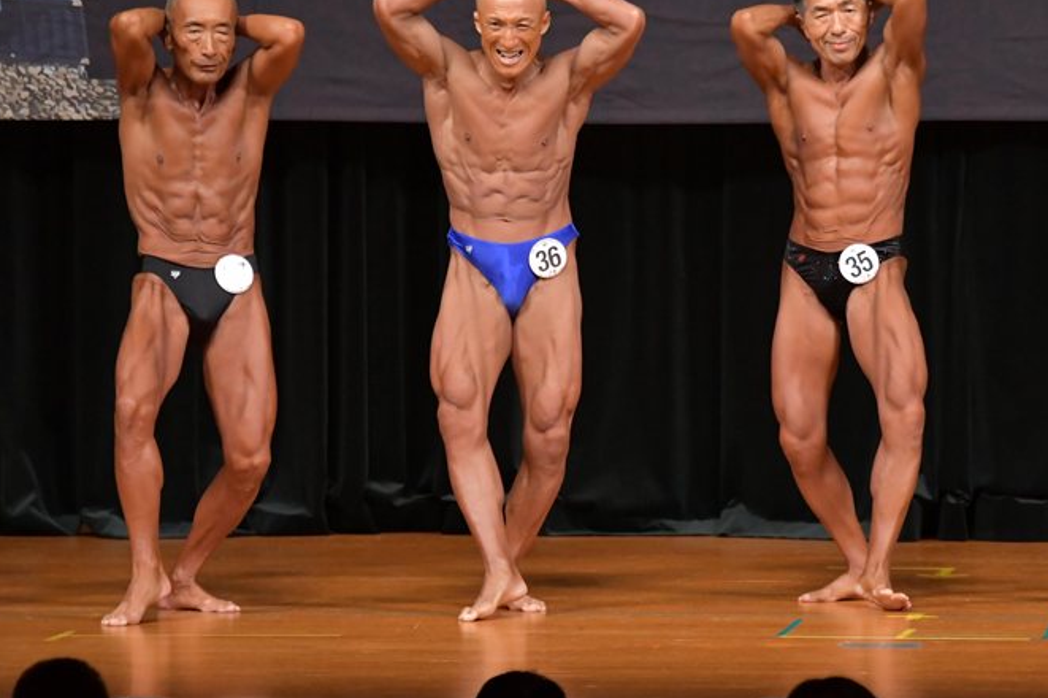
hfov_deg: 6.2
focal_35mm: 334
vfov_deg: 4.1
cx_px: 589
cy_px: 300
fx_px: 9718
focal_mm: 190
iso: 5000
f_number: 5.6
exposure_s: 1/400
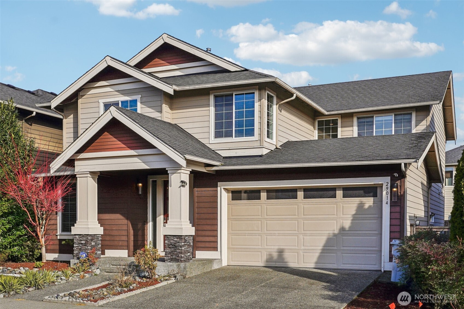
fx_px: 541
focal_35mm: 42
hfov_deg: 46.4
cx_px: 232
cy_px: 154
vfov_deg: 31.9
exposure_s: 1/250
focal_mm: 28
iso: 100
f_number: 8
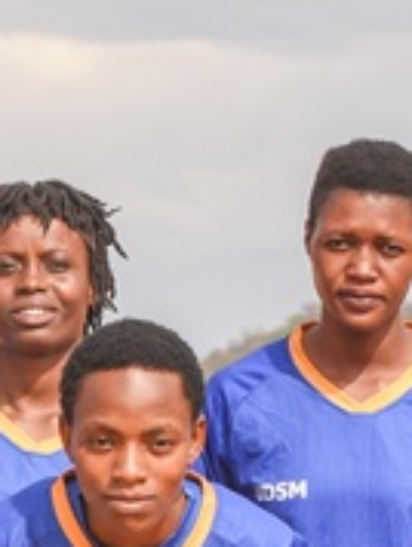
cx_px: -28
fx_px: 7108
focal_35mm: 449
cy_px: 734
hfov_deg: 3.3
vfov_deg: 4.4
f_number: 8
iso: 160
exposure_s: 1/500
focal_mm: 82
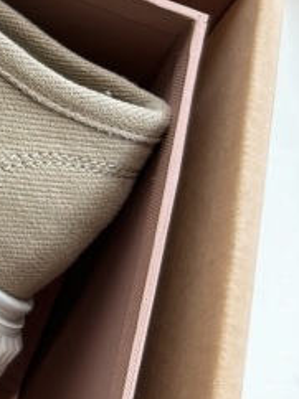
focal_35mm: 155
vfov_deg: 12.5
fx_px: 1788
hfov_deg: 8.4
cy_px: -58
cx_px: -507
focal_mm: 5.96
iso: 40
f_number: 1.6
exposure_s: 1/224
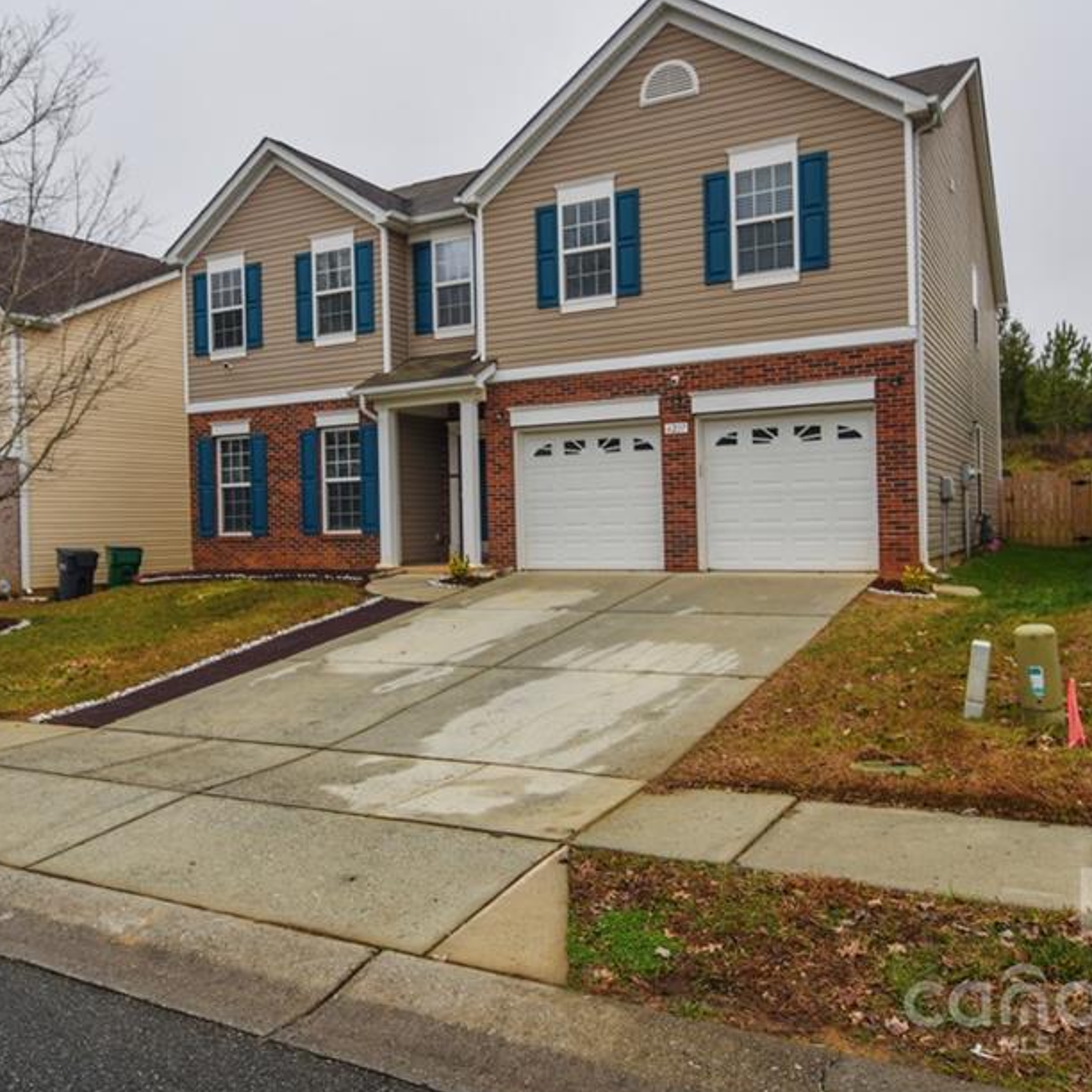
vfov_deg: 57.8
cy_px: 517
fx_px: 989
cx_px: 525
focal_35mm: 28
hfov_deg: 57.8
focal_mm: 13
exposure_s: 1/125
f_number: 5.6
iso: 100
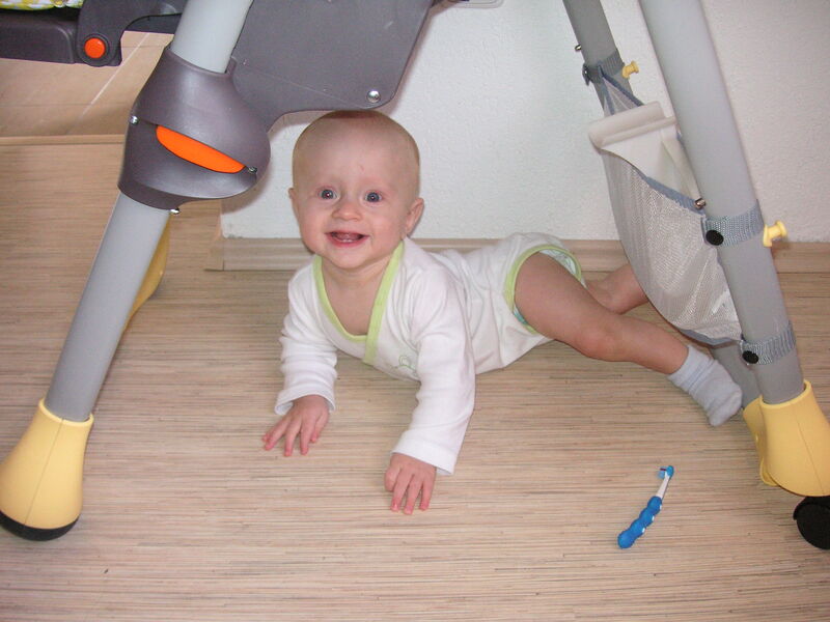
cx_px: 415
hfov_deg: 50.1
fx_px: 887
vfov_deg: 38.7
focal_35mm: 37
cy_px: 311
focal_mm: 6.1
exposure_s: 1/45
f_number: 2.8
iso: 160
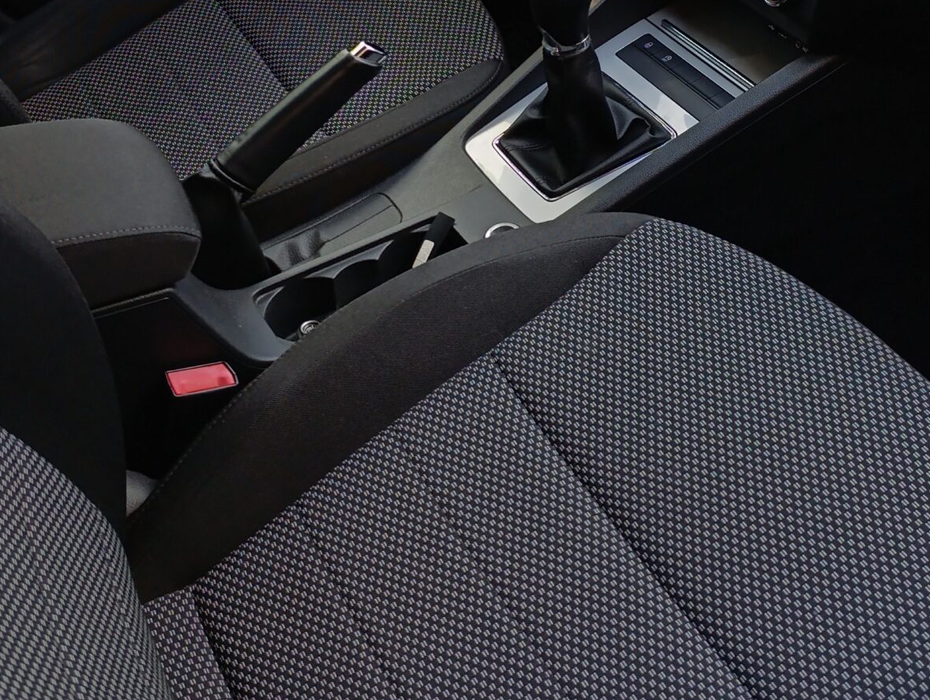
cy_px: 45
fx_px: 1345
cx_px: 498
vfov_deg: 27.9
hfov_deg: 38.1
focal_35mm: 50
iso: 125
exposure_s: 1/100
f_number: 1.6
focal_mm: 6.14
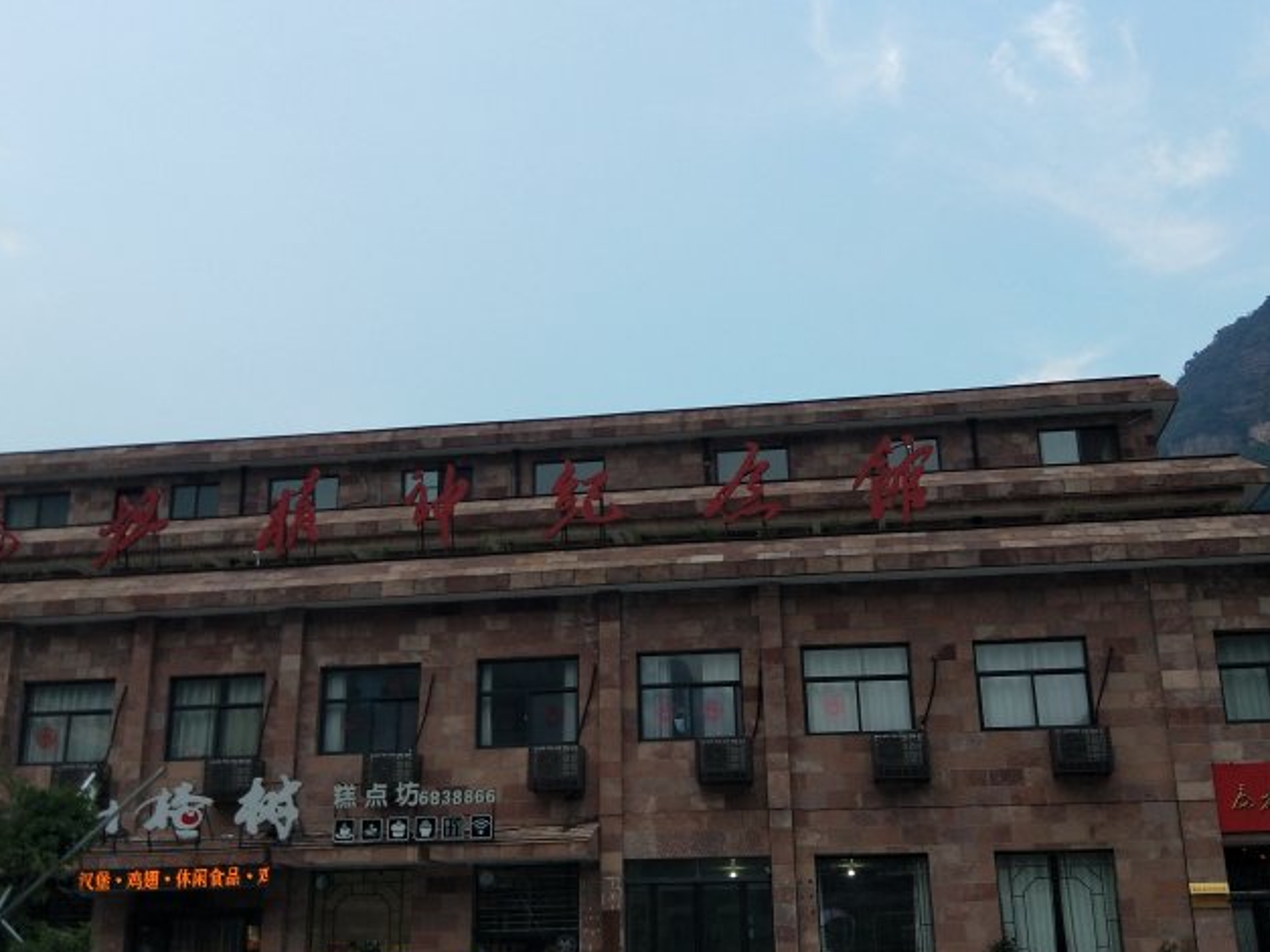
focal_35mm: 34
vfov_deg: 41.8
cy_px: 454
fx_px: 1247
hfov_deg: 54.0
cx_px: 631
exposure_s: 1/225
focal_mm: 4.27
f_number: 1.7
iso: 33
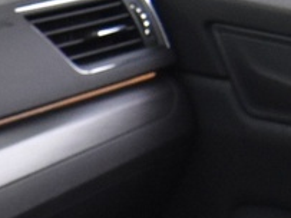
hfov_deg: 7.6
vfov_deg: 6.4
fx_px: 1739
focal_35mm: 207
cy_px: 693
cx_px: -748
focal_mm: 18
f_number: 5.6
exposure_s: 1/8
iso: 1250
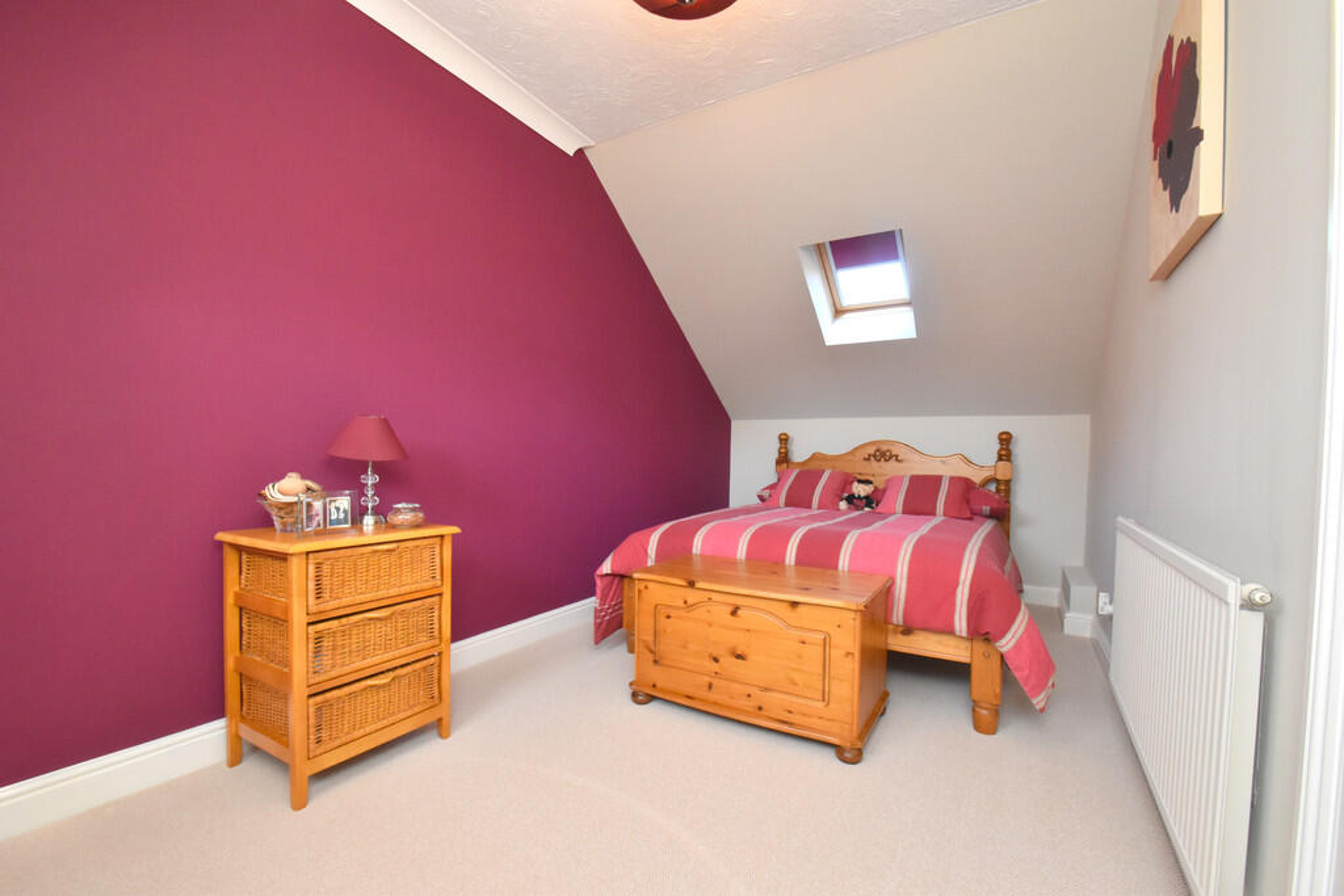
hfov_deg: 100.4
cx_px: 672
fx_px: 560
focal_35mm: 15
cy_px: 448
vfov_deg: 77.3
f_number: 9
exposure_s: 1/60
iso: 1600
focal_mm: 10
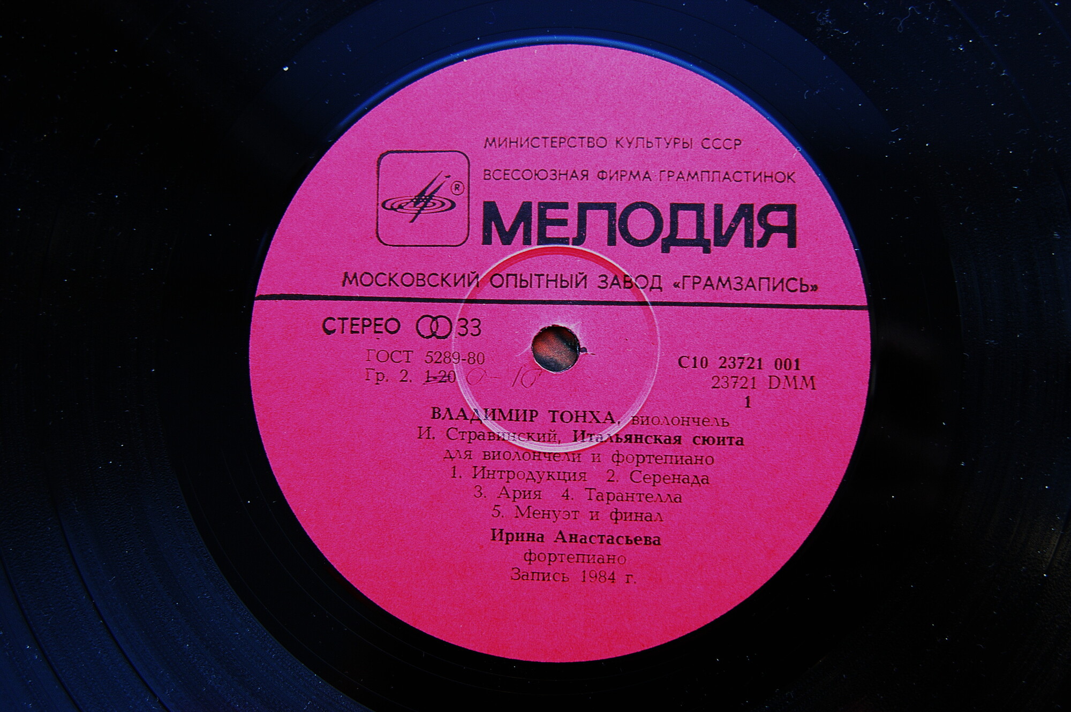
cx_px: 536
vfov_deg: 25.7
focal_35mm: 52
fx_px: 1561
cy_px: 356
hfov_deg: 37.9
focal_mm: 35
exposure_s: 1/50
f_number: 3.5
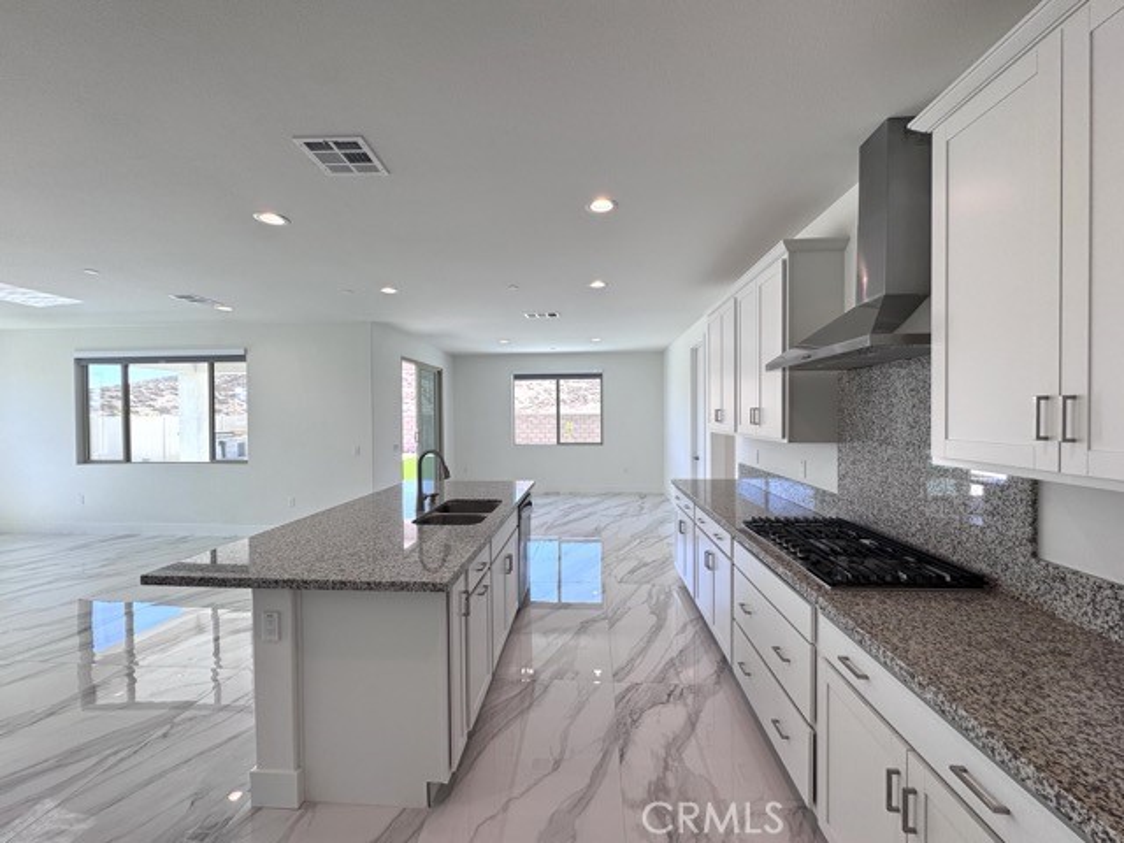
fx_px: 455
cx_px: 562
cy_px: 422
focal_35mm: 14
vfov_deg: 85.7
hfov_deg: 102.1
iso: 40
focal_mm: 2.22
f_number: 2.2
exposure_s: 1/144
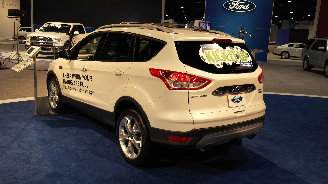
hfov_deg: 61.0
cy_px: 85
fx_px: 278
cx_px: 165
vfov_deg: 36.7
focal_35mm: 32
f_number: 3.5
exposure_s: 1/80
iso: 200
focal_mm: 20
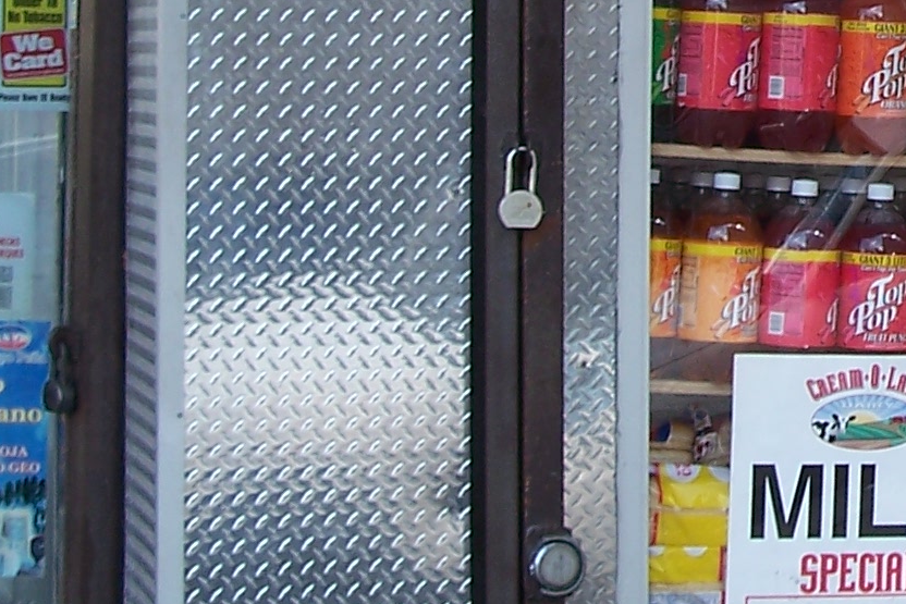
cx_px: 1222
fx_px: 3801
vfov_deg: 9.0
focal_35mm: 151
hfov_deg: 13.1
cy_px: -98
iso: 64
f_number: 2.8
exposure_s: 1/160
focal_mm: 7.8
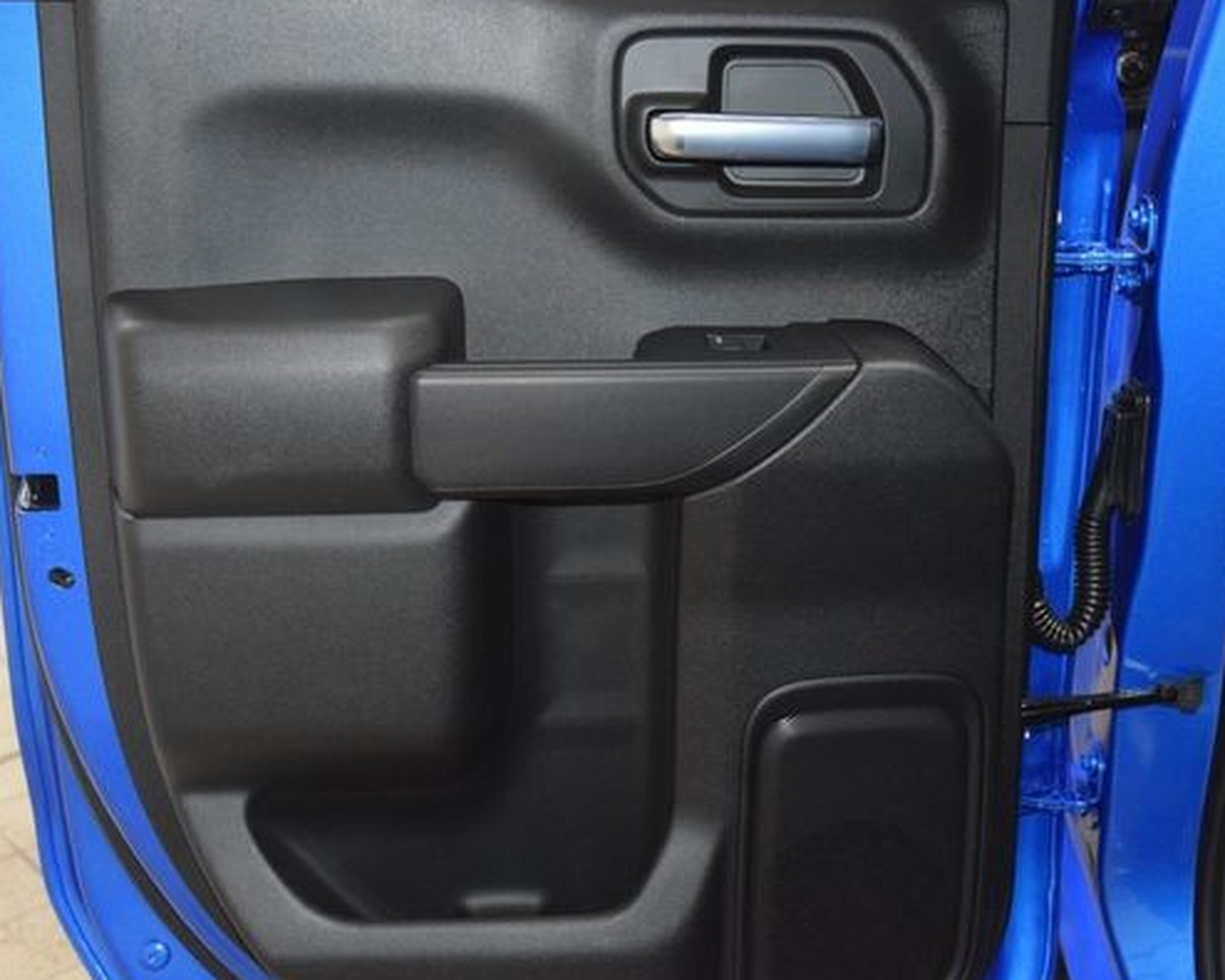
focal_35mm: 46
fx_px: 1653
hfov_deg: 40.6
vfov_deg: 33.0
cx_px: 546
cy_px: 500
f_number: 3.8
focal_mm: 25
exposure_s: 1/125
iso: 3200
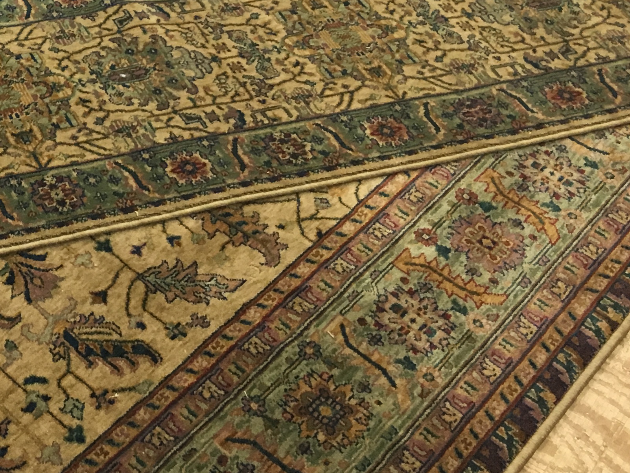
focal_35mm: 73
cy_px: -20
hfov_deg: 24.4
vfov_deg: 19.5
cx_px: -113
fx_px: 1328
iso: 100
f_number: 2.2
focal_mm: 4.15
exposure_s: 1/30
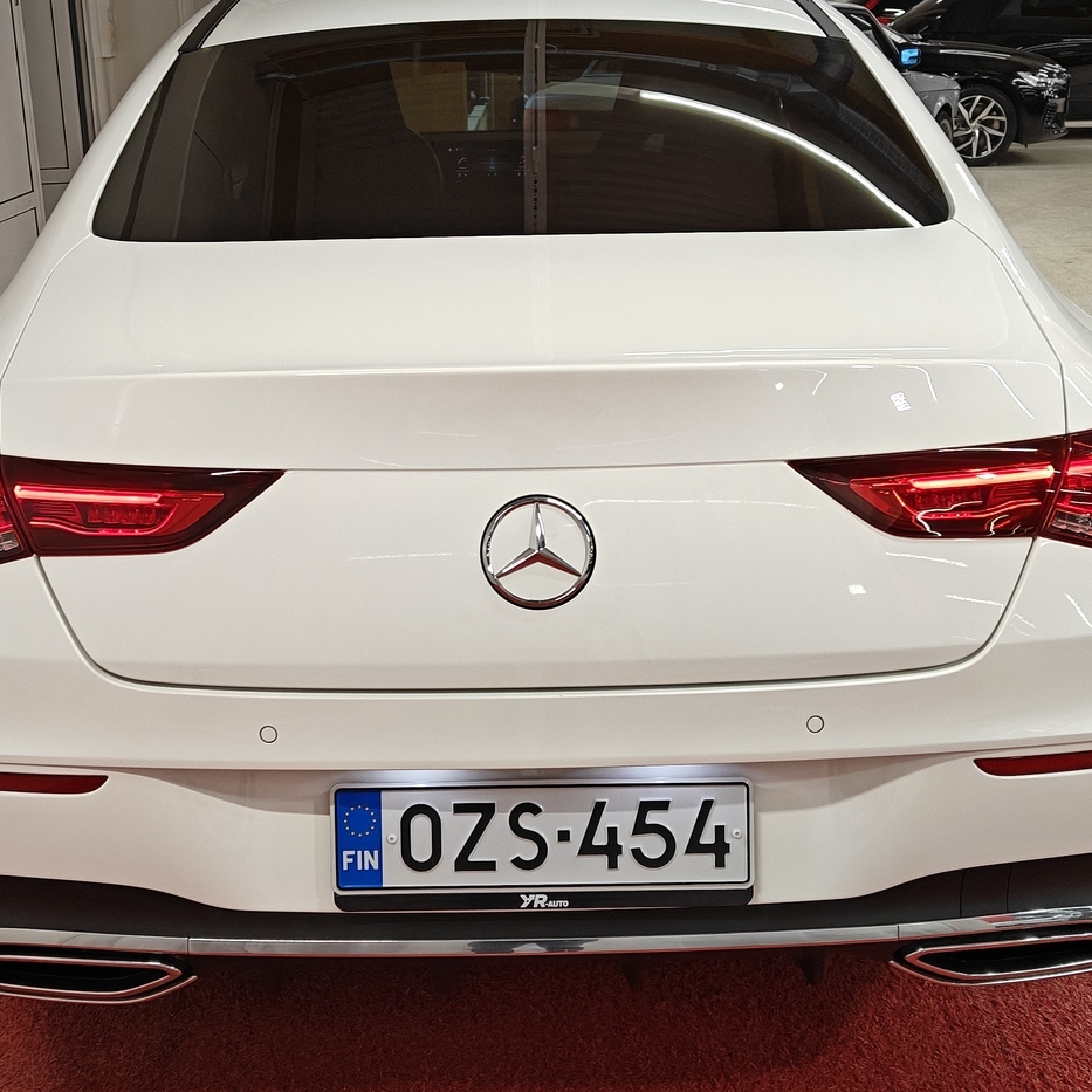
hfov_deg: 37.5
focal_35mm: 45
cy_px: 550
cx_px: 530
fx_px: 1606
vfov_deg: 37.6
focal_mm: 5.59
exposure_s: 1/120
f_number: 1.8
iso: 100
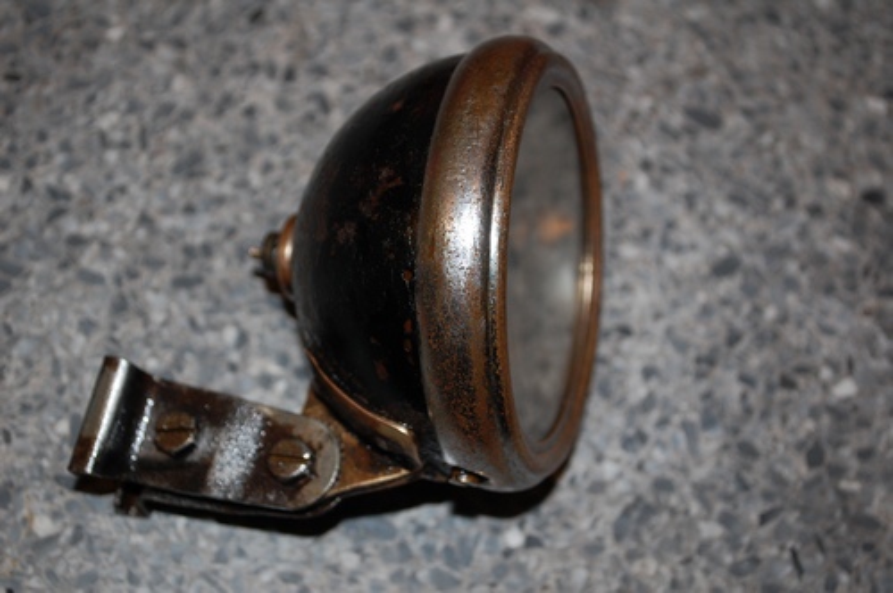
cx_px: 446
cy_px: 296
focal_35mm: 60
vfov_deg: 22.6
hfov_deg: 33.4
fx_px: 1486
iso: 400
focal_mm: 40
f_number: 5.3
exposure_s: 1/60
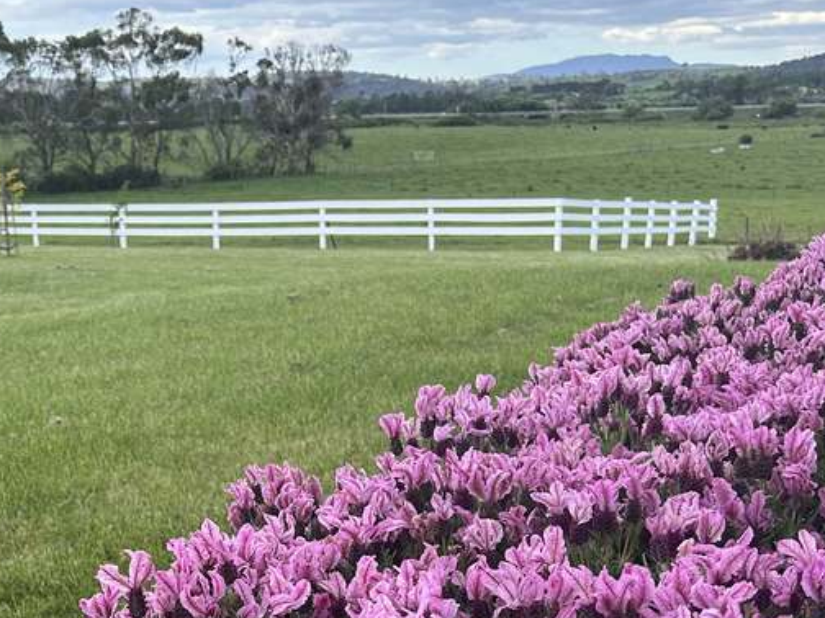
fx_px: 1573
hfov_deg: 28.4
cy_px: 584
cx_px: 105
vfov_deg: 21.6
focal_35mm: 66
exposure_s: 1/1089
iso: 50
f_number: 1.5
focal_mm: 5.7
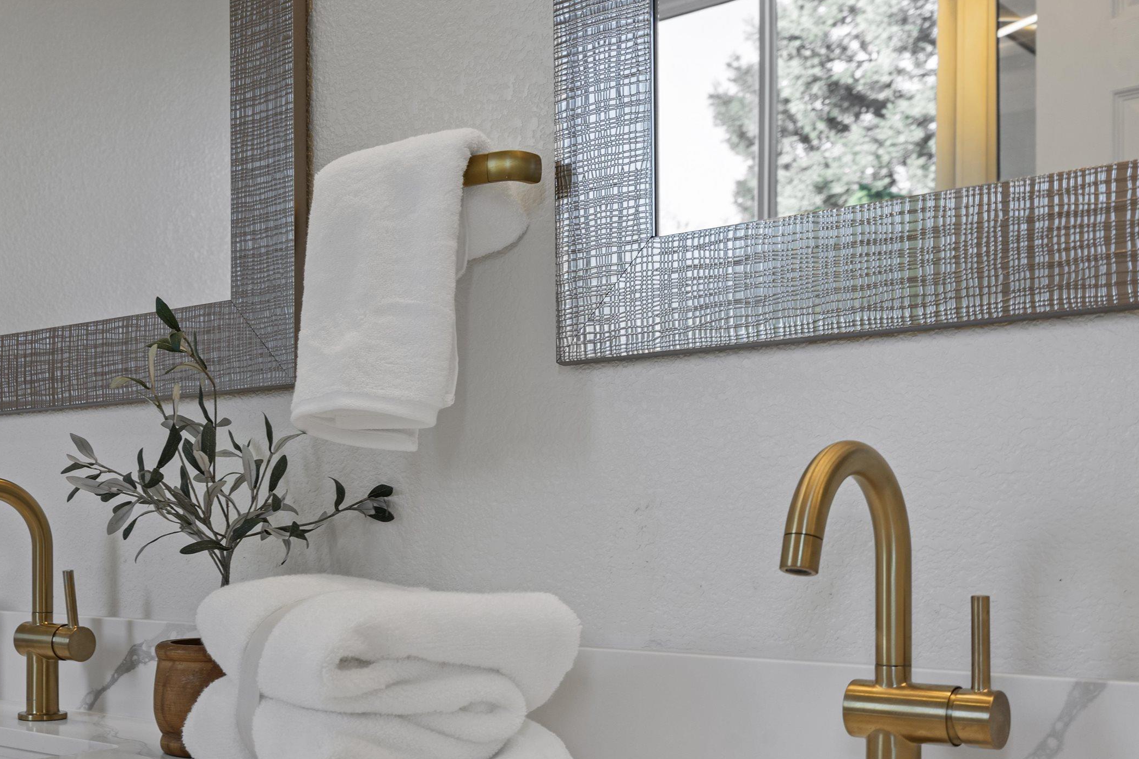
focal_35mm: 47
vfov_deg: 28.3
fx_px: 1487
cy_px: 538
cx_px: 325
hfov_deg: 41.0
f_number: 8
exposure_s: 1/10
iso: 160
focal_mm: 32
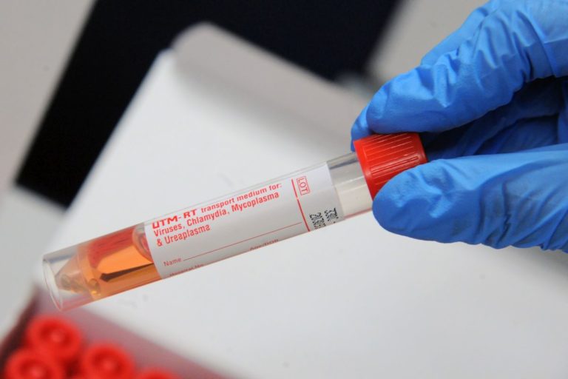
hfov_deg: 18.3
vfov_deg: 12.2
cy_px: 190
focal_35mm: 112
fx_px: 1767
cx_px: 284
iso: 4000
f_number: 8
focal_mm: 112
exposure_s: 1/100
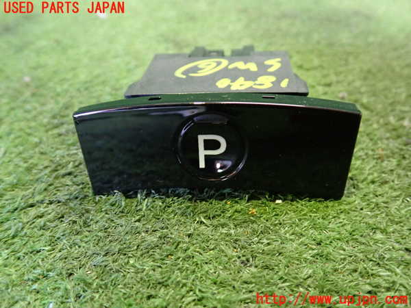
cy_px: 154
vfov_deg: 46.8
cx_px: 206
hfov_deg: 60.0
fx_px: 356
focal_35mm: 30
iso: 800
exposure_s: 1/20
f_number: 2.3
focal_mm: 5.4
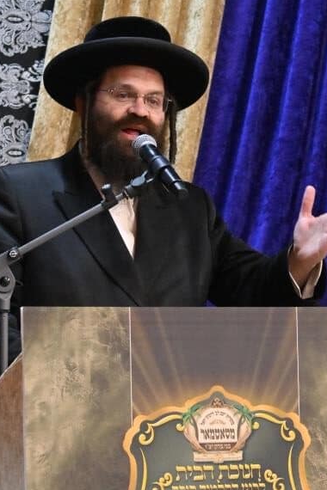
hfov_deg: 11.1
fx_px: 1689
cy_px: 340
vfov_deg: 16.5
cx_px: 201
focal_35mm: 124
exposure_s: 1/160
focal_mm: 46
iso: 1250
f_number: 4
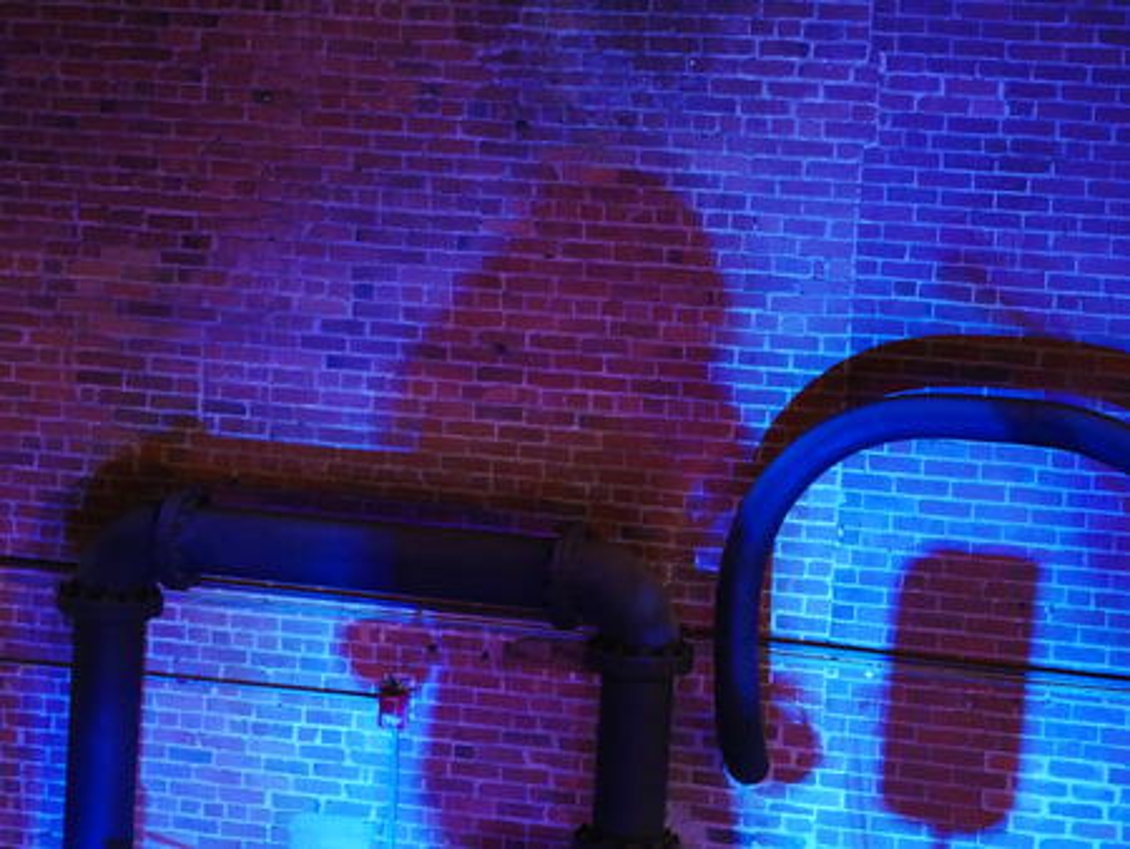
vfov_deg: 16.4
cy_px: 424
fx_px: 2940
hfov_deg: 21.8
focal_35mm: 90
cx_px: 565
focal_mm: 45
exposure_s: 1/60
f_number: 1.8
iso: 6400
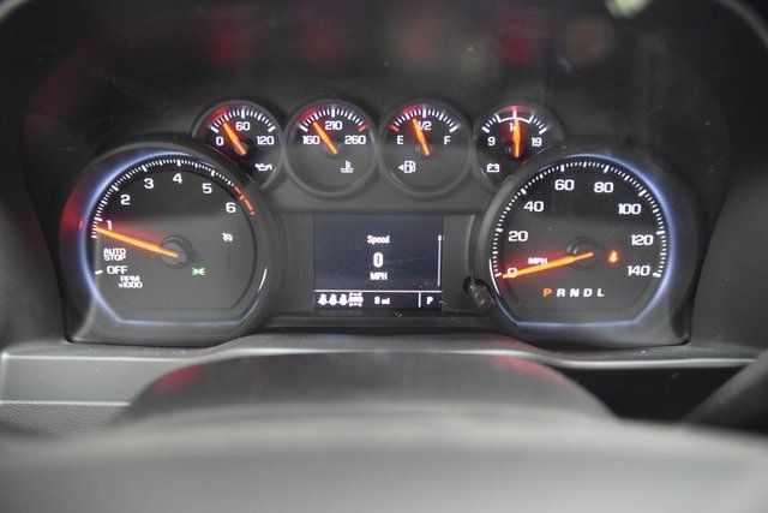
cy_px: 256
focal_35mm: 27
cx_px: 384
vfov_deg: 48.0
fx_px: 576
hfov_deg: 67.4
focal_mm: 18
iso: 3200
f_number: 3.5
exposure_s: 1/8
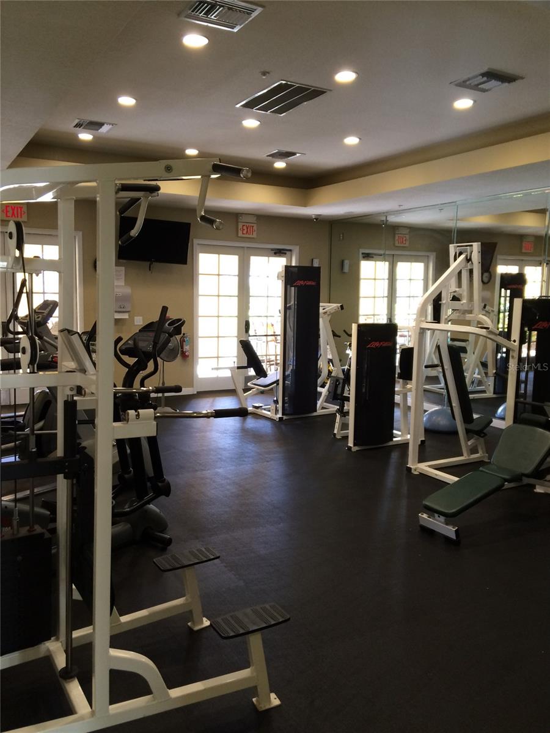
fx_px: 614
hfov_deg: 48.2
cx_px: 275
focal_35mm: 29
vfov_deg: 61.7
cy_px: 366
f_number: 2.2
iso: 100
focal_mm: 4.15
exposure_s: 1/30
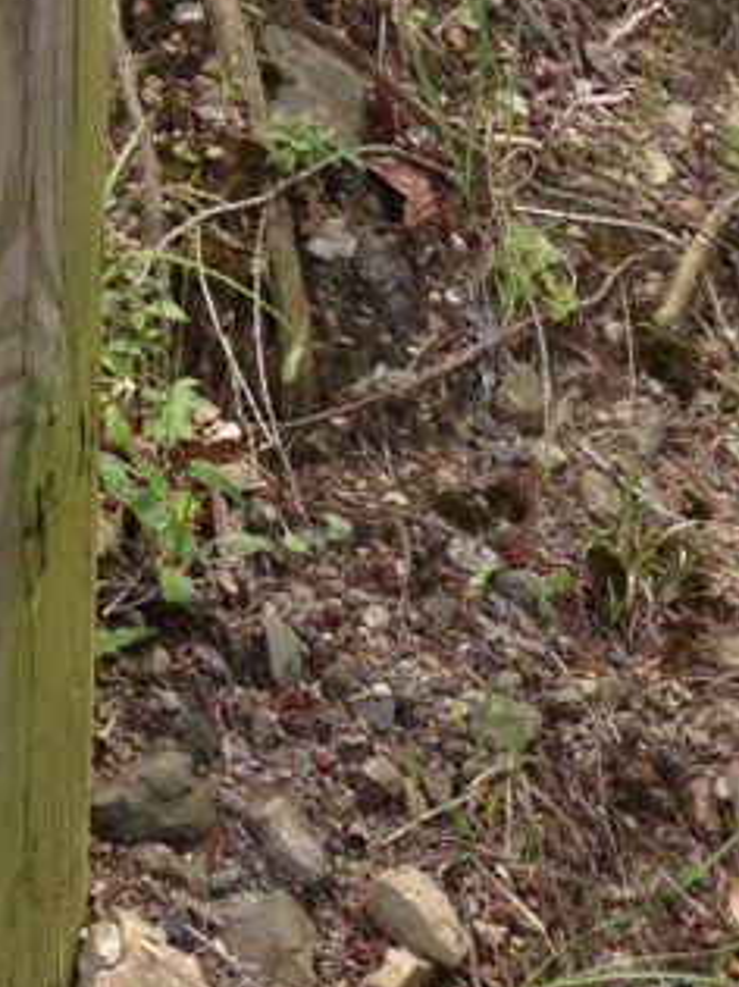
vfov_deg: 12.8
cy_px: -1003
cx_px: -160
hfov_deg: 10.9
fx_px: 3817
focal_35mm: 134
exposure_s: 1/240
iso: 50
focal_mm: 4.12
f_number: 2.4
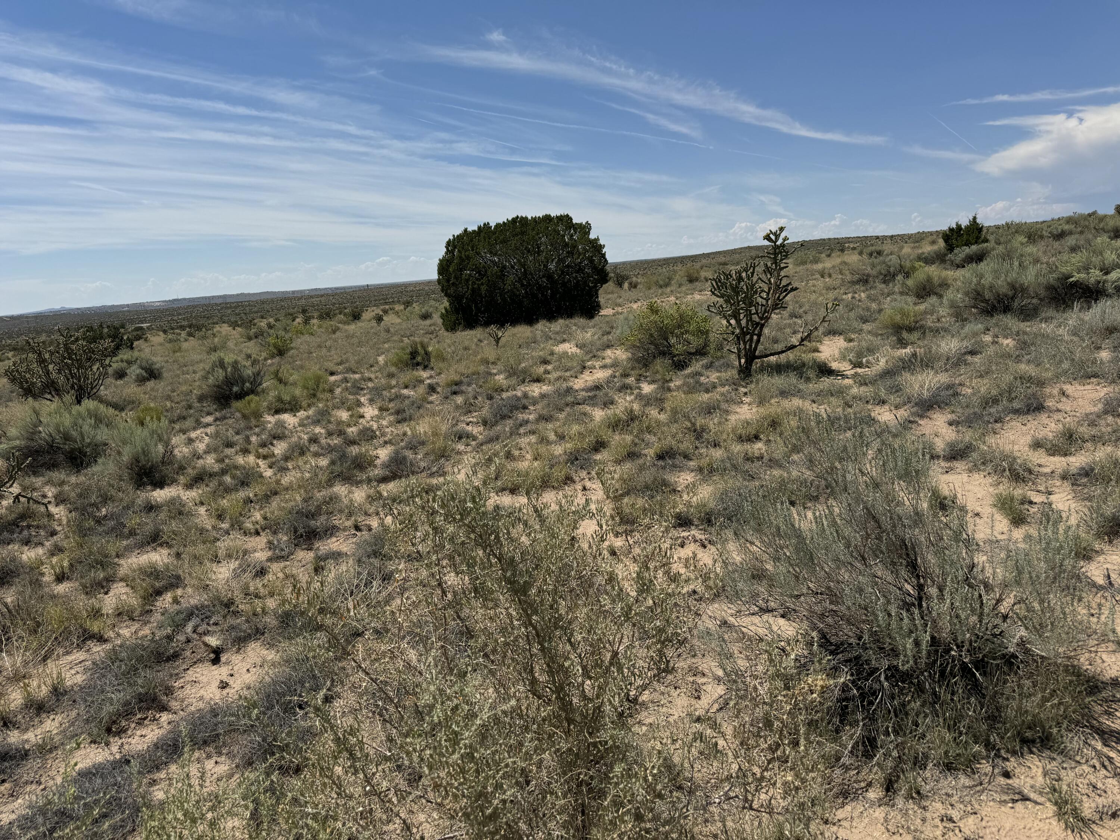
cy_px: 420
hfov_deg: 71.6
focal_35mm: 24
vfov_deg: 56.8
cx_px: 560
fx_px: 777
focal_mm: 6.76
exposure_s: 1/7937
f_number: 1.78
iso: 80
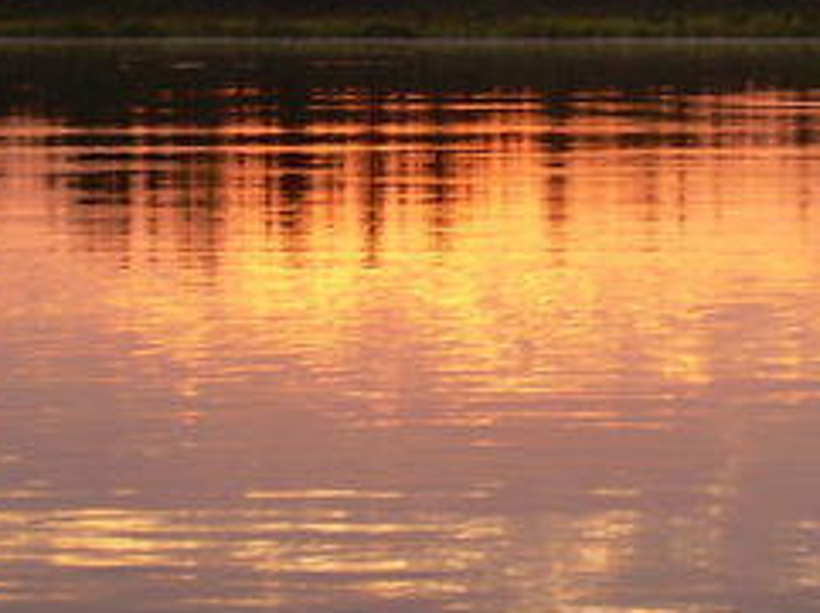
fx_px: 4305
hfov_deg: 10.9
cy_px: 60
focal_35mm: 182
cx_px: 592
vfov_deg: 8.1
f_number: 3.8
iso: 50
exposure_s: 1/60
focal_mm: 12.5
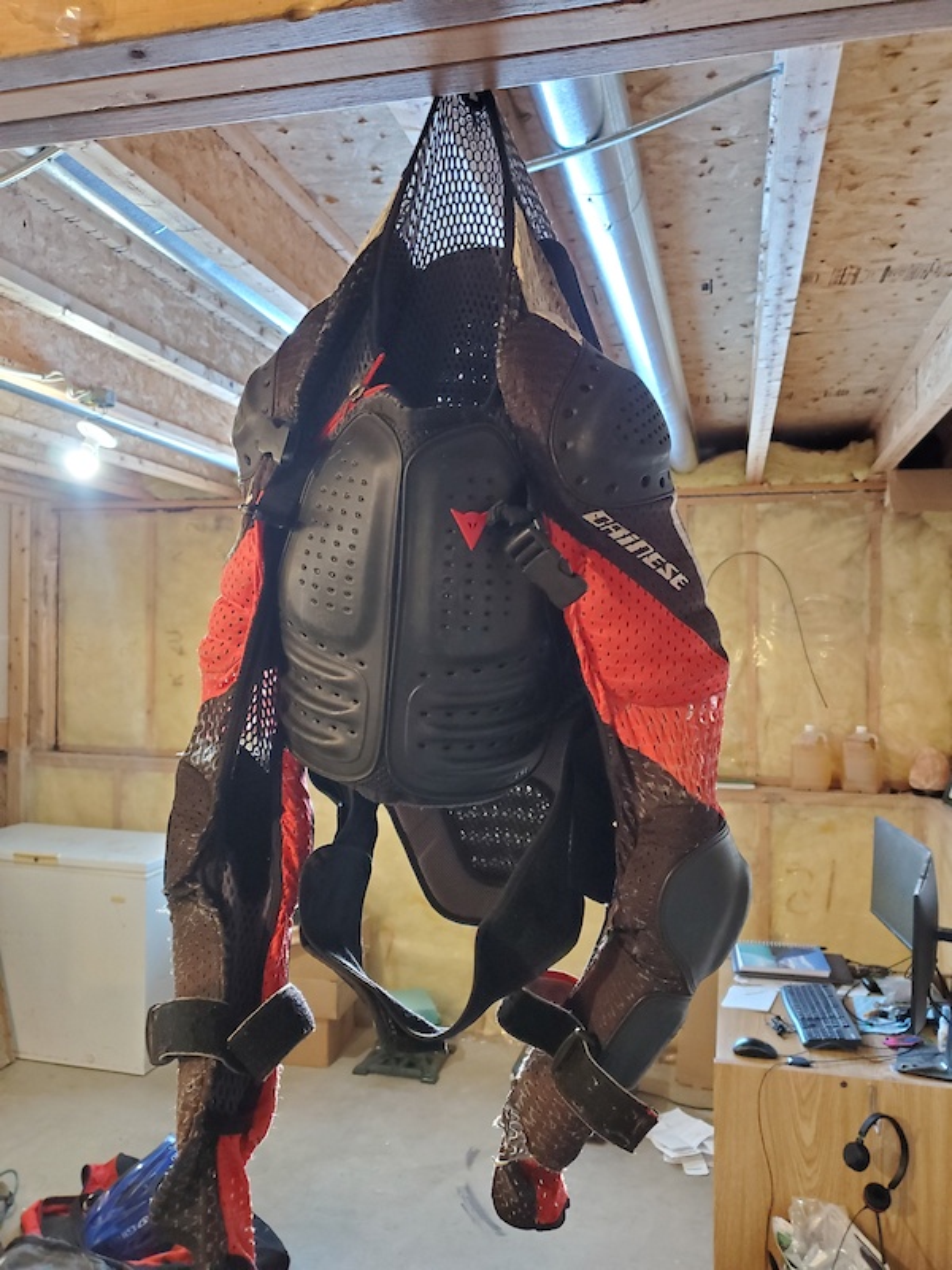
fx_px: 953
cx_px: 476
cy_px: 635
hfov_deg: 53.1
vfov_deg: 67.3
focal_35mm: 26
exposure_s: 1/33
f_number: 1.5
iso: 640
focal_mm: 4.3
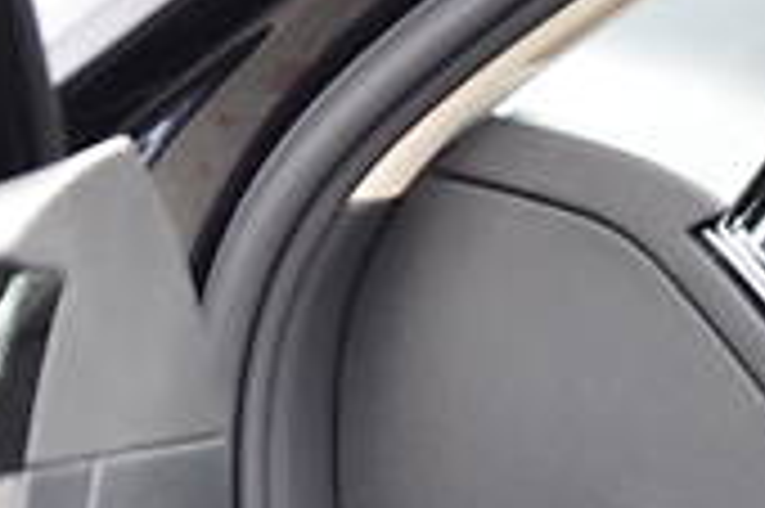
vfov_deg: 6.0
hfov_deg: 8.5
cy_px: 886
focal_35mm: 226
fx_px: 4798
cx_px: 1629
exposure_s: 1/100
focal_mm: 32
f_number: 5
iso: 400
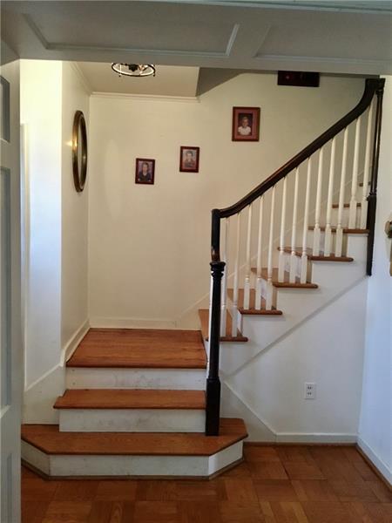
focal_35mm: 31
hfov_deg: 45.4
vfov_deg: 58.4
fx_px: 468
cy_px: 262
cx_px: 196
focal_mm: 3.3
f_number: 2.4
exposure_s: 1/15
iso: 400
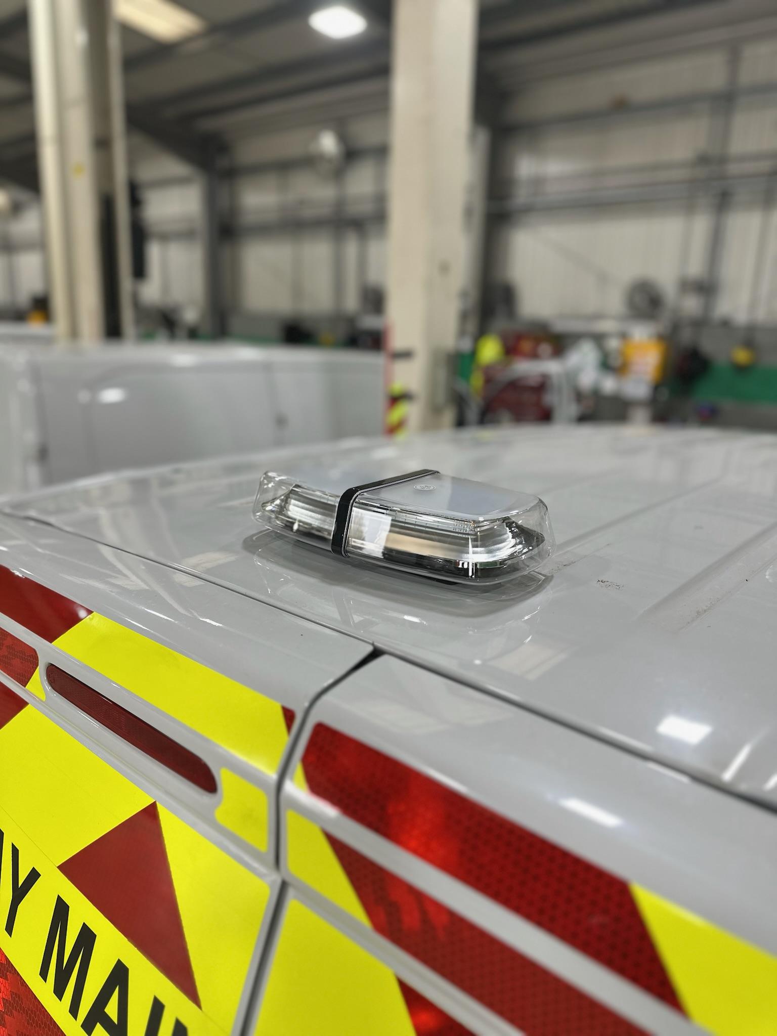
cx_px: 388
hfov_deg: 56.8
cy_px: 518
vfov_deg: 71.6
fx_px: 718
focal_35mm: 24
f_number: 1.78
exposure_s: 1/100
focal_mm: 6.86
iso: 125
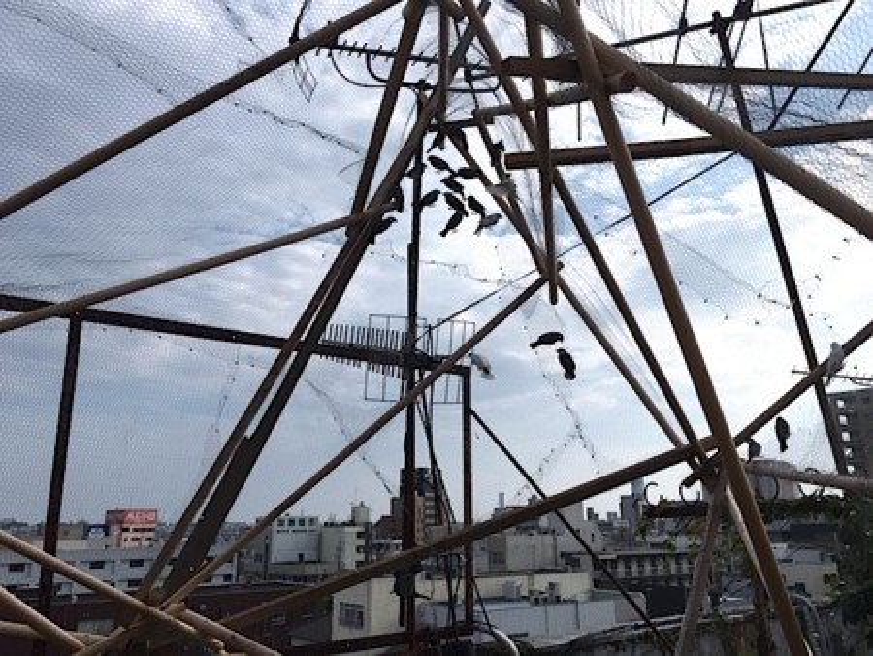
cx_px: 436
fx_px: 732
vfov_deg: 48.3
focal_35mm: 29
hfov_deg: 61.6
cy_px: 328
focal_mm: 4.15
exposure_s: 1/3077
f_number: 2.2
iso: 25
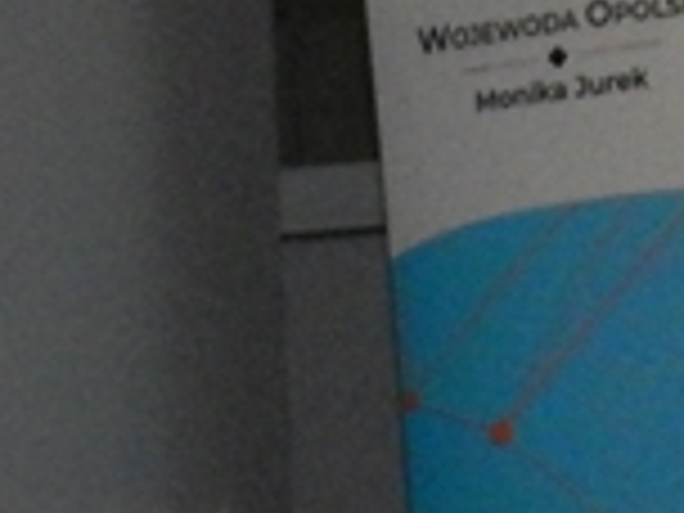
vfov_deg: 4.0
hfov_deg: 5.5
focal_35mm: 362
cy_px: 1678
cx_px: -99
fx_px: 7153
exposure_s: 1/40
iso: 800
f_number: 3.8
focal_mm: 9.7
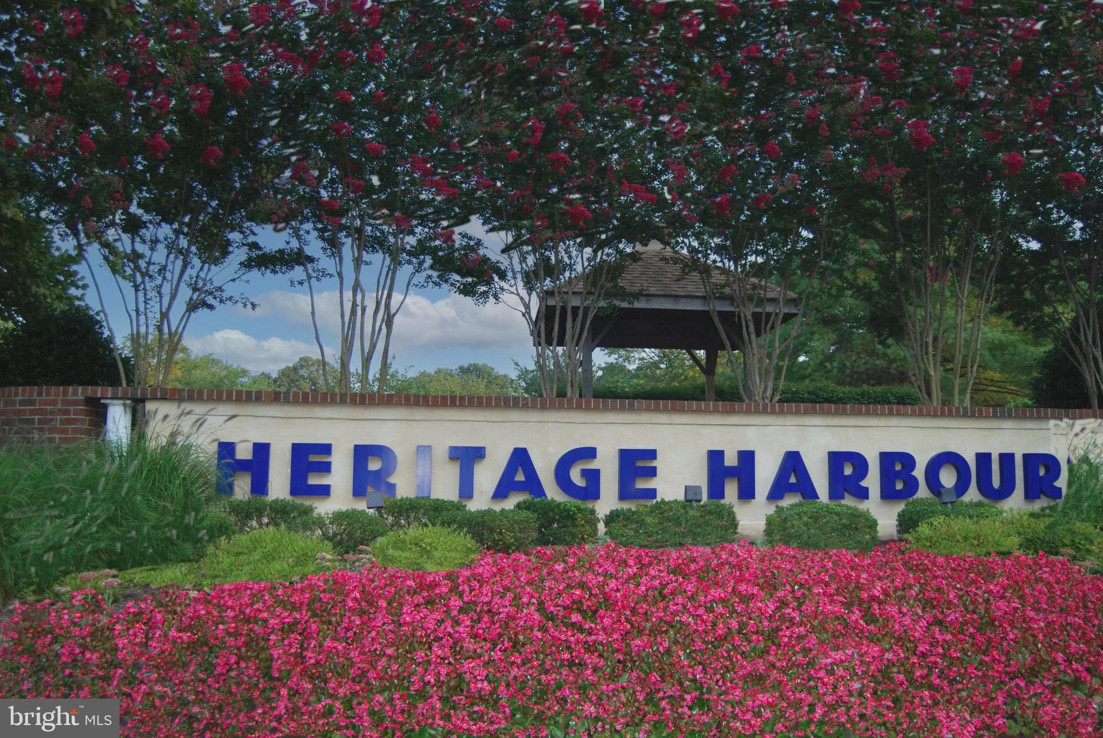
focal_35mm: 30
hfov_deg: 61.9
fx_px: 920
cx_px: 552
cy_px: 369
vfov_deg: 43.7
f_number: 3.8
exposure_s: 1/125
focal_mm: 20
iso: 110
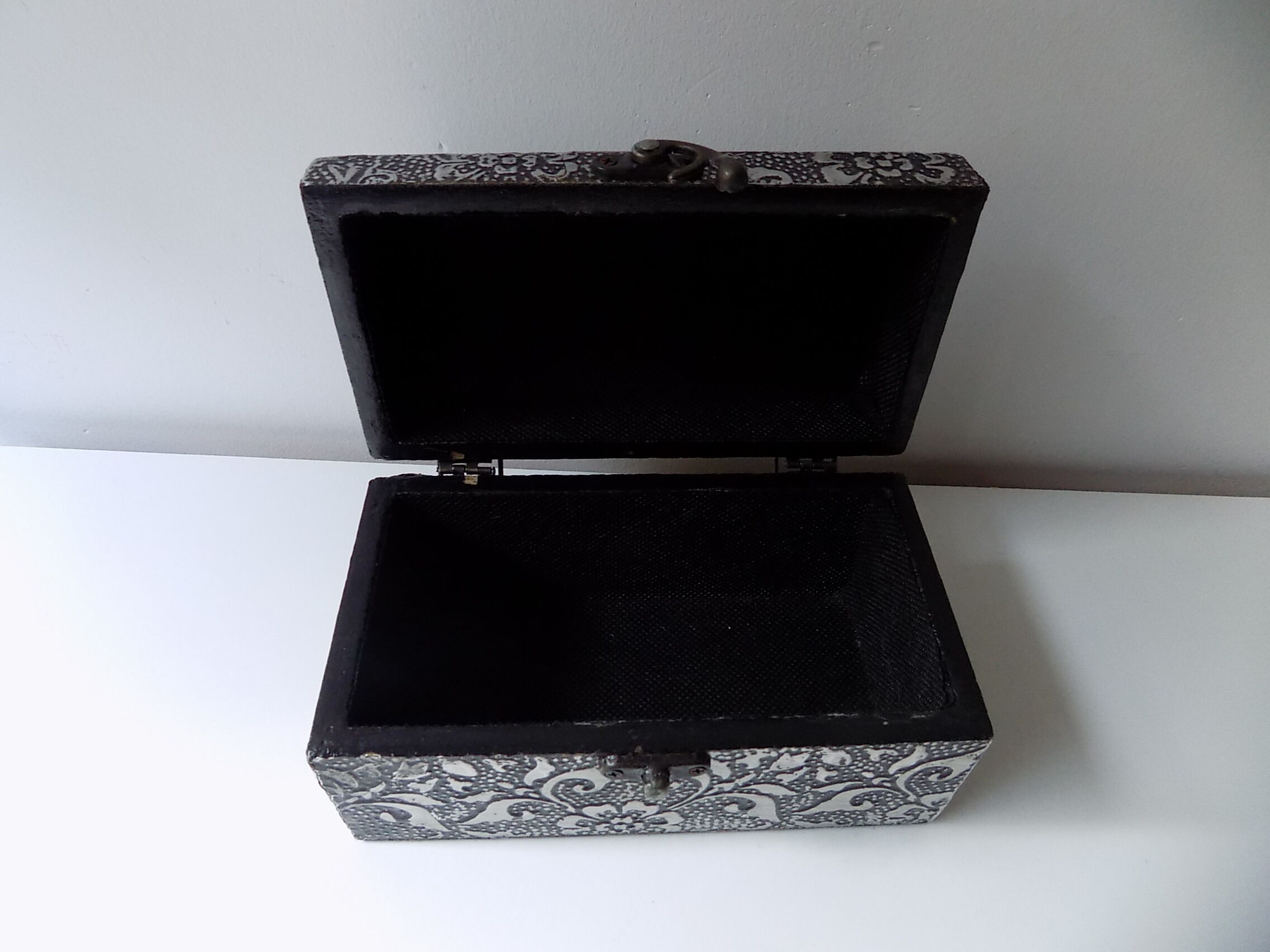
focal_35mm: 23
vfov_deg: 58.9
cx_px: 635
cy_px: 476
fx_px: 844
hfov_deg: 73.9
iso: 250
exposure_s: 1/30
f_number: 3.1
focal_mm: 4
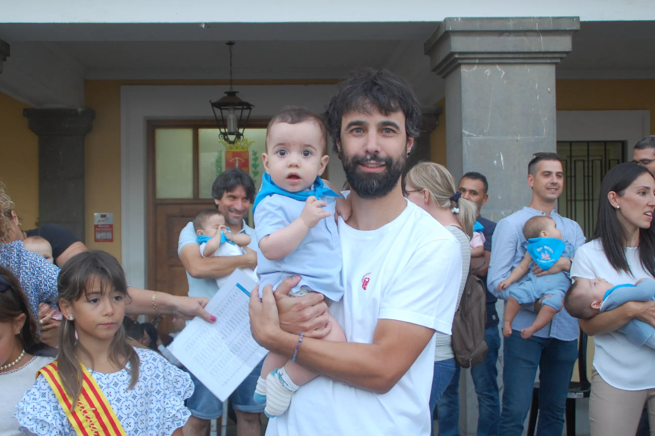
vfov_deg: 30.1
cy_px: 213
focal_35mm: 45
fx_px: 811
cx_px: 285
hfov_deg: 43.9
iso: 400
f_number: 3.8
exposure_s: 1/60
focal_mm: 25
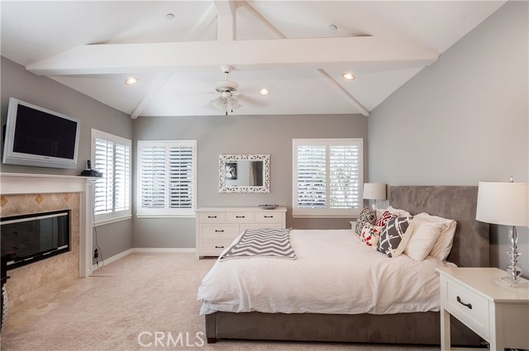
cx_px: 264
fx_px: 264
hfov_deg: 90.1
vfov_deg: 67.2
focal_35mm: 18
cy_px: 176
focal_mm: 12
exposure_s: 1/13
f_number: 14
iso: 200
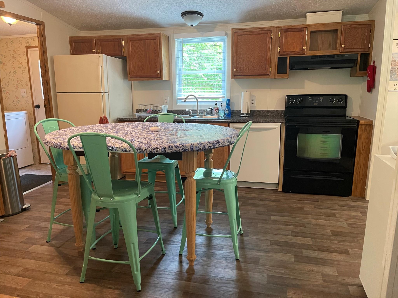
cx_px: 199
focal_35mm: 25
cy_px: 149
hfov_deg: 69.4
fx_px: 287
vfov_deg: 54.9
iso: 400
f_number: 1.6
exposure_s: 1/60
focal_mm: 5.1
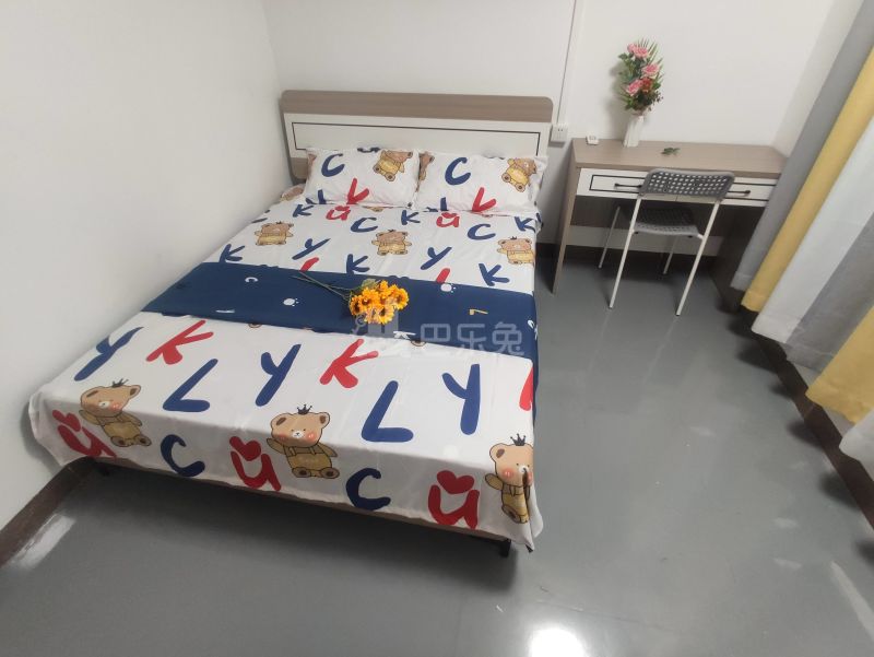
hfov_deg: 98.1
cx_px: 437
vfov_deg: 81.8
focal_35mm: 15
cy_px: 328
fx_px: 379
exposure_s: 1/33
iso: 1338
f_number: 2.2
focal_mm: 2.25
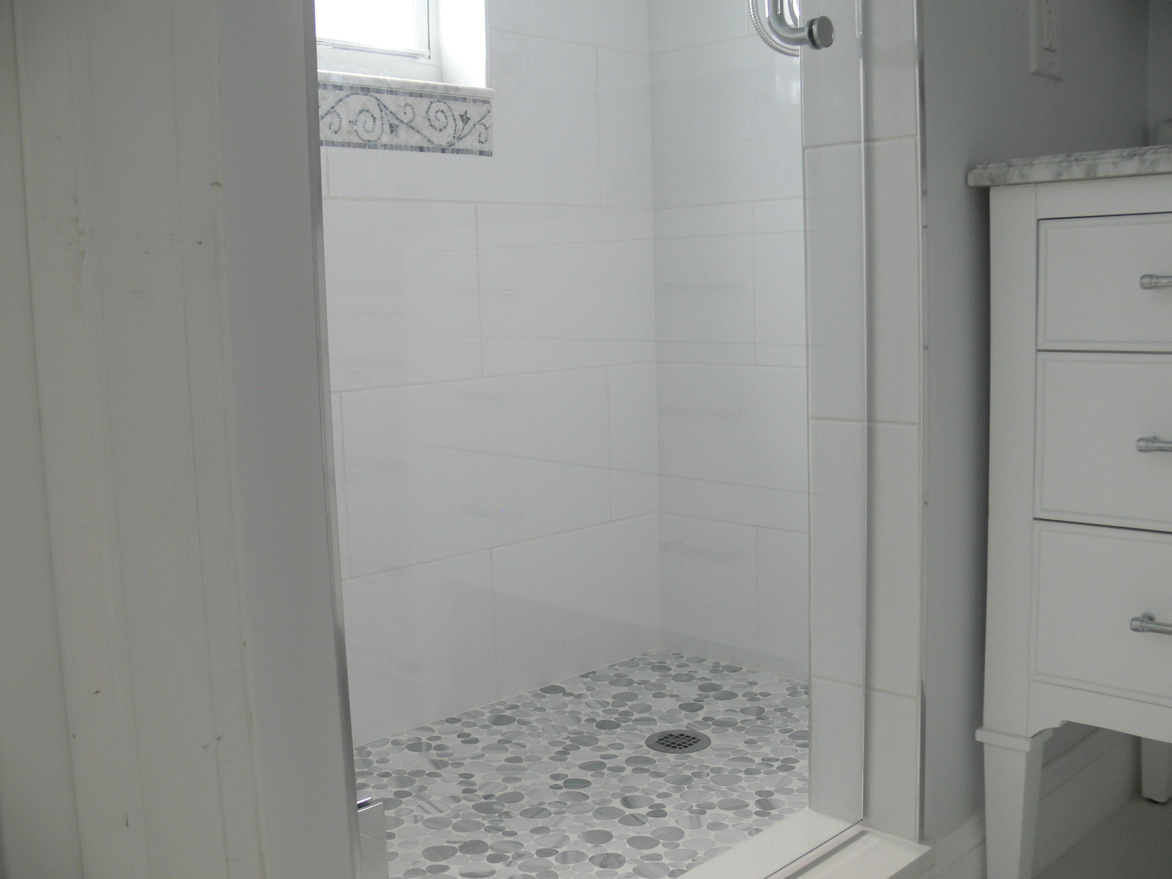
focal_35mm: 35
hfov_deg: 52.6
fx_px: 1185
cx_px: 586
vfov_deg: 40.7
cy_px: 440
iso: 100
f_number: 2.8
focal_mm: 7.4
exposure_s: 1/30
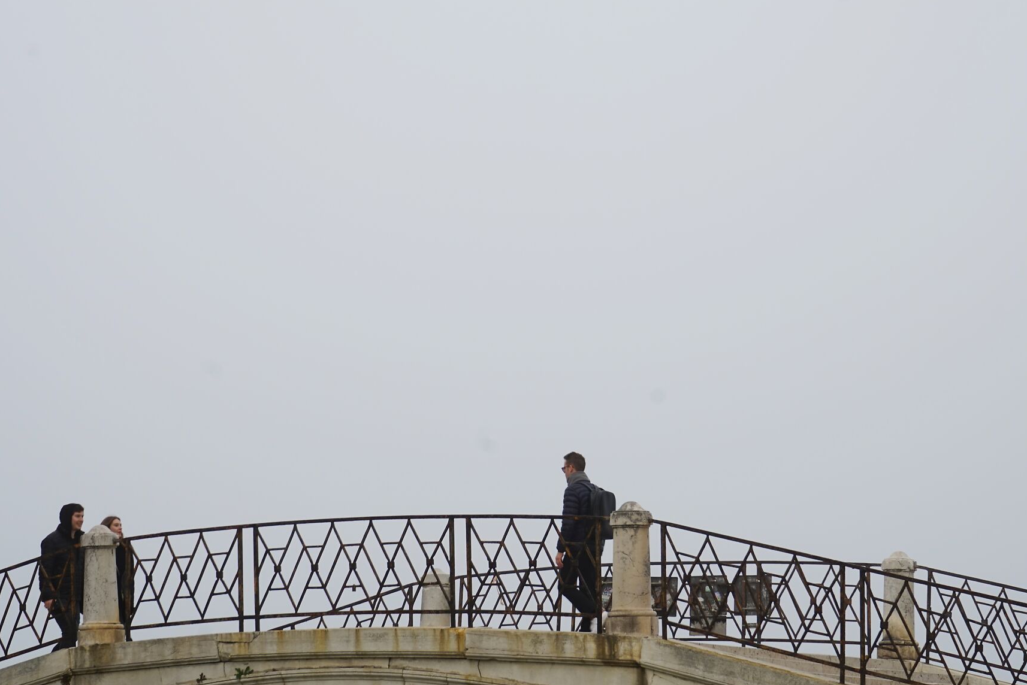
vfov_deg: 14.0
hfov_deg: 20.8
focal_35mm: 98
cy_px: 343
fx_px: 2797
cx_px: 536
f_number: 10
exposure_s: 1/125
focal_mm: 70
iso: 100
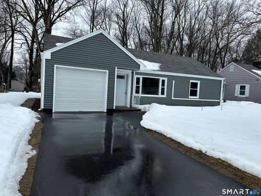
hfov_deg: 71.6
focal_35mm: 24
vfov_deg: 56.8
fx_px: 181
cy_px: 98
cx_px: 130
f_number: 1.78
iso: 80
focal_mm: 6.86
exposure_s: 1/2203
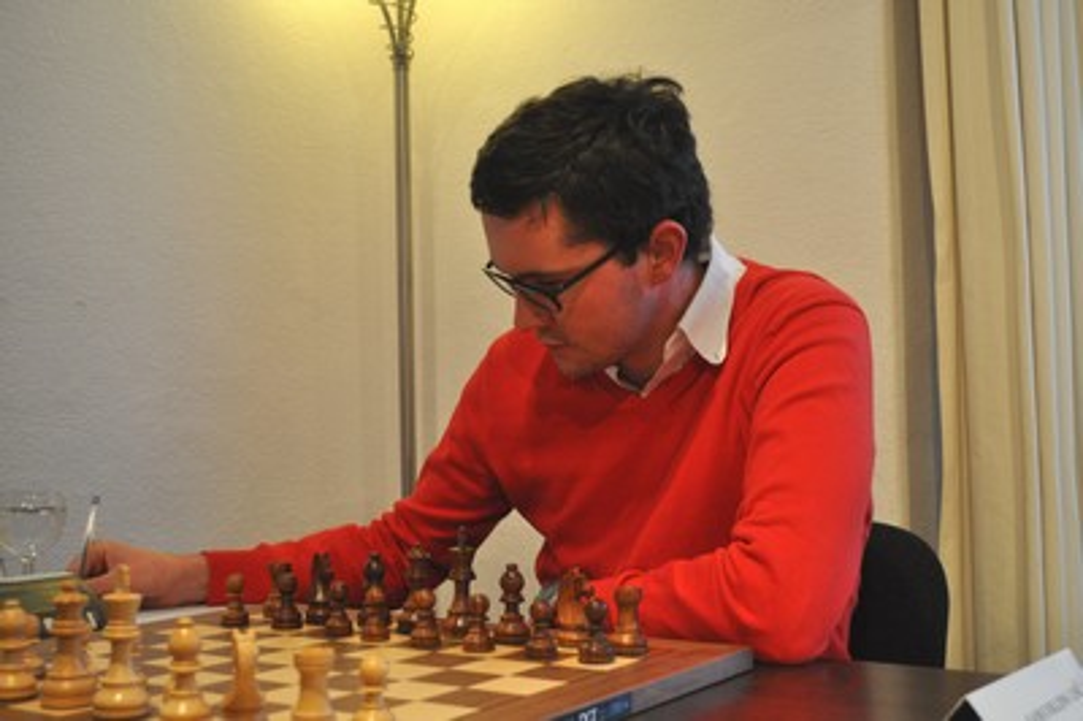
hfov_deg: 43.6
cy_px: 360
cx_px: 542
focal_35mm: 45
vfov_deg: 29.8
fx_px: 1353
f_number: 4.5
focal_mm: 30
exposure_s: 1/40
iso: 800
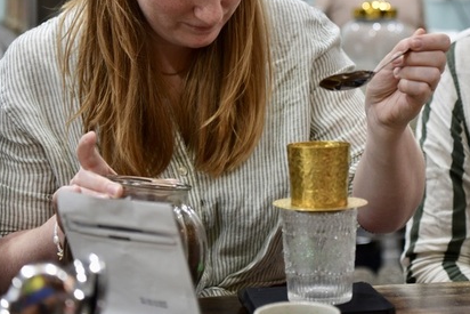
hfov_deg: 20.8
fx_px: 1267
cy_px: 45
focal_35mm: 97
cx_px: 373
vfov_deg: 14.0
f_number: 3.2
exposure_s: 1/125
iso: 1000
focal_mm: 50
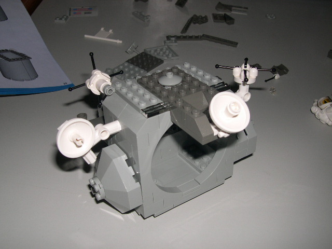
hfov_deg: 49.0
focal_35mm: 38
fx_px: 364
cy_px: 124
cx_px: 166
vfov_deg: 37.7
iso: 100
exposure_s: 1/60
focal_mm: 8
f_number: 7.6
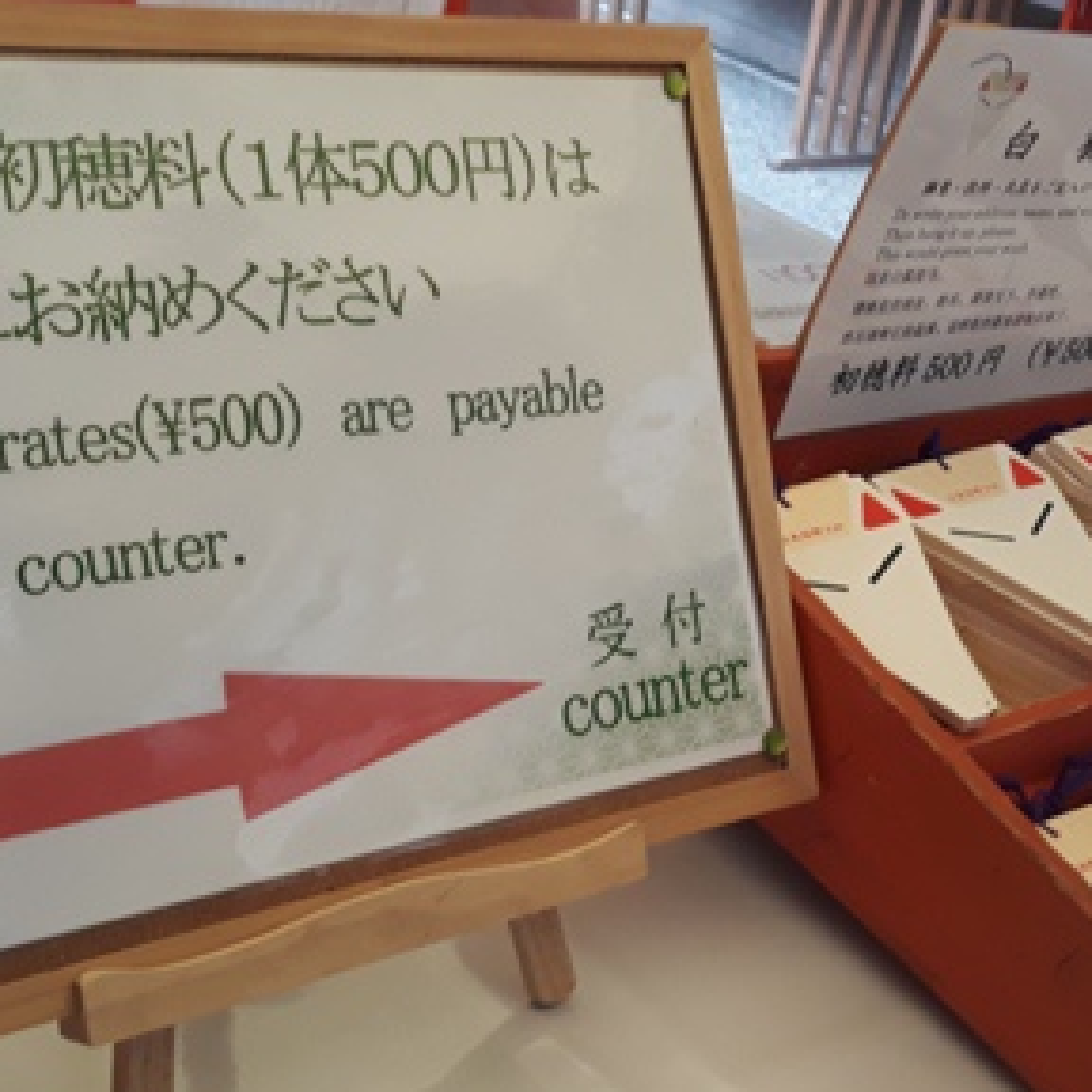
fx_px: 1892
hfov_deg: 32.0
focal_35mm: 53
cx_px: 713
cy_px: 599
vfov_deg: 32.2
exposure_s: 1/40
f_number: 1.7
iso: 80
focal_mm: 3.71
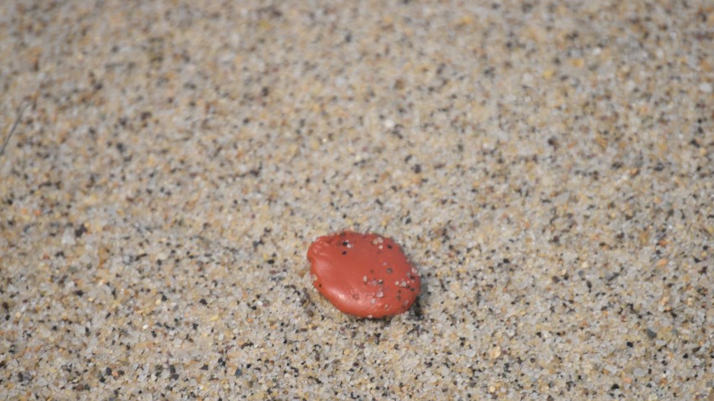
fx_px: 7478
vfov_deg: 3.1
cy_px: 277
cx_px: 347
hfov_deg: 5.5
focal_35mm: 395
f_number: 5.6
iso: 200
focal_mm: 200
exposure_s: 1/800
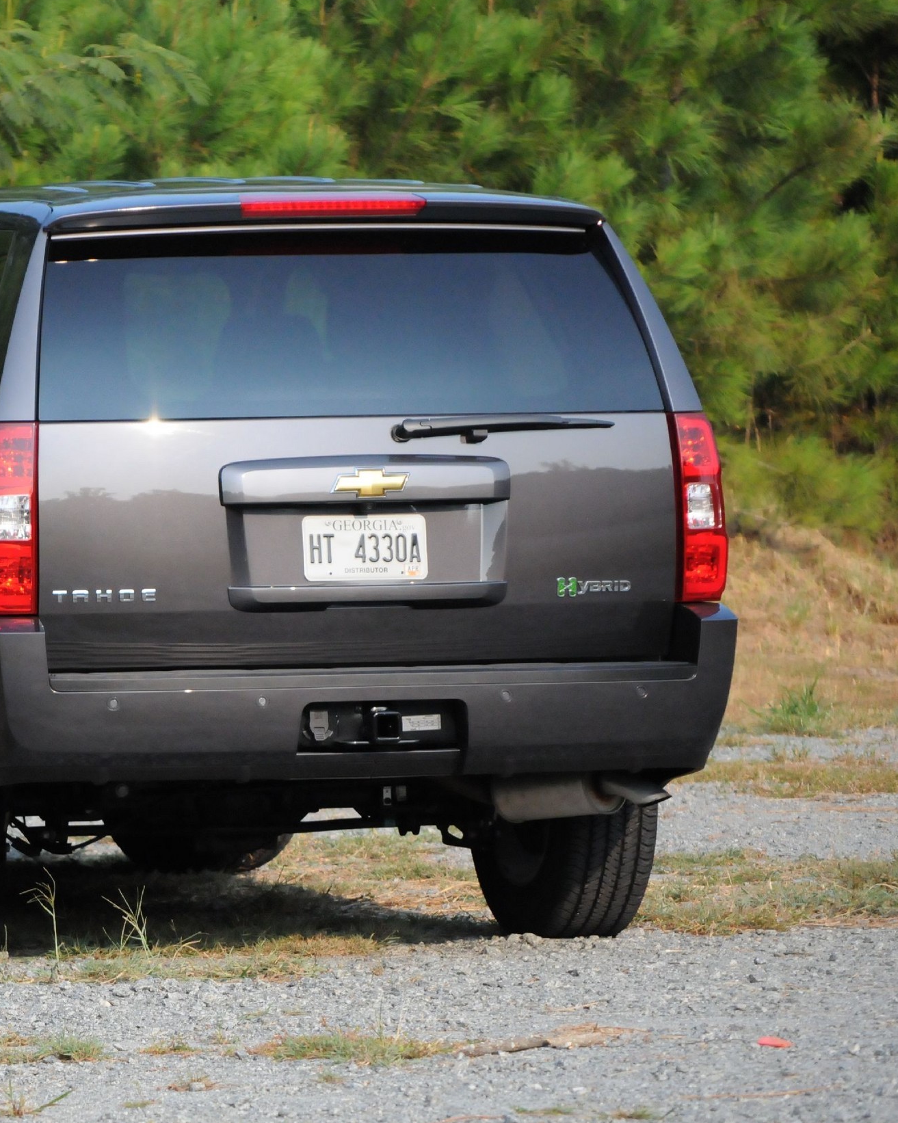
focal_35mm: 257
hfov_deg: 6.0
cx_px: 86
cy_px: 558
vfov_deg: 7.5
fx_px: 8540
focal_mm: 120
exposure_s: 1/4000
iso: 2000
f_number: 5.6
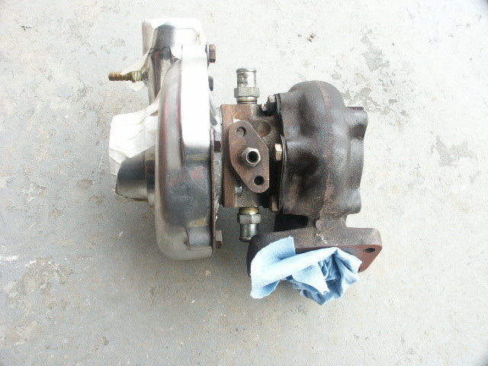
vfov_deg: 40.7
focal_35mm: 35
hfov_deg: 52.6
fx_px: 493
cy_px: 183
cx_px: 244
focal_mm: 9.16
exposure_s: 1/45
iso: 100
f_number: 4.5
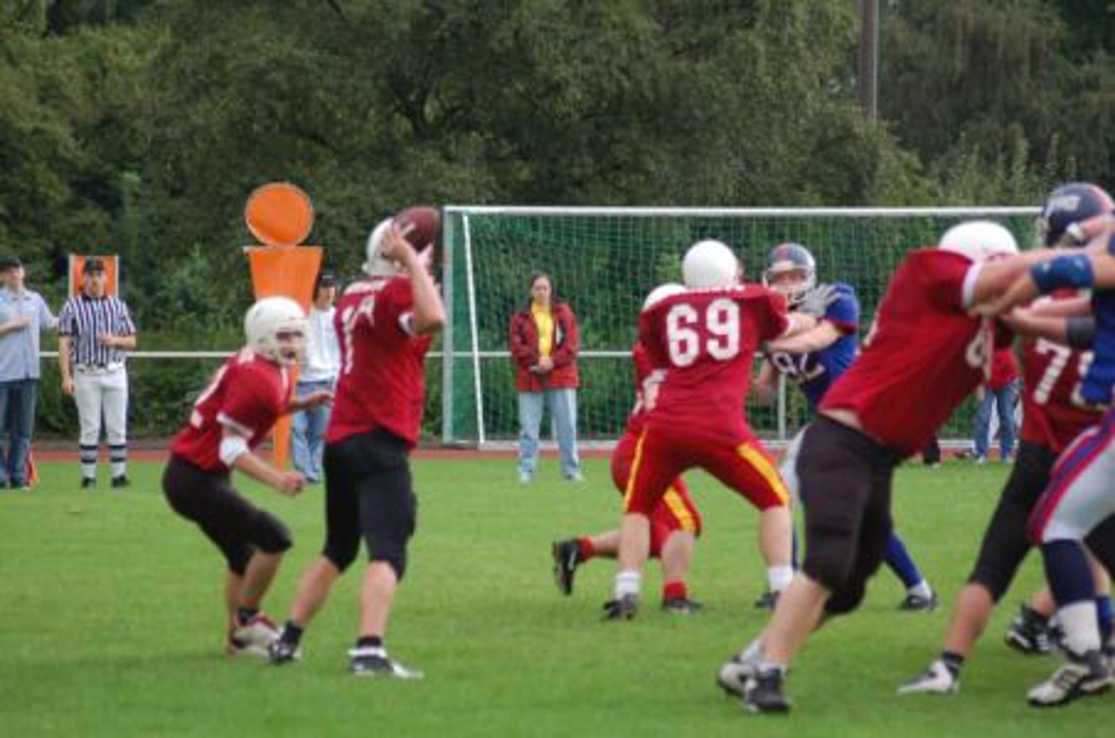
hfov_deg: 9.2
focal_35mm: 225
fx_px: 6954
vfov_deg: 6.1
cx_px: 558
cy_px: 369
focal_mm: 150
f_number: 4.5
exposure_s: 1/400
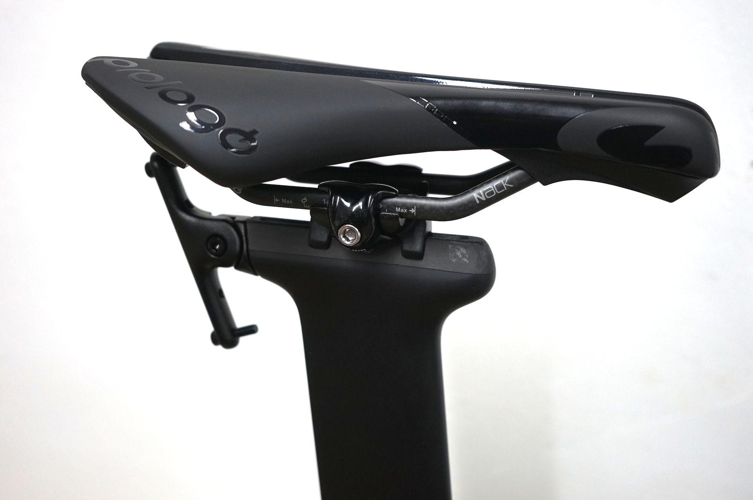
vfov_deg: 29.2
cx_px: 376
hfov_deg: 42.8
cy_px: 250
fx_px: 961
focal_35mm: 46
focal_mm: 46
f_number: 4.5
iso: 1000
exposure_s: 1/60
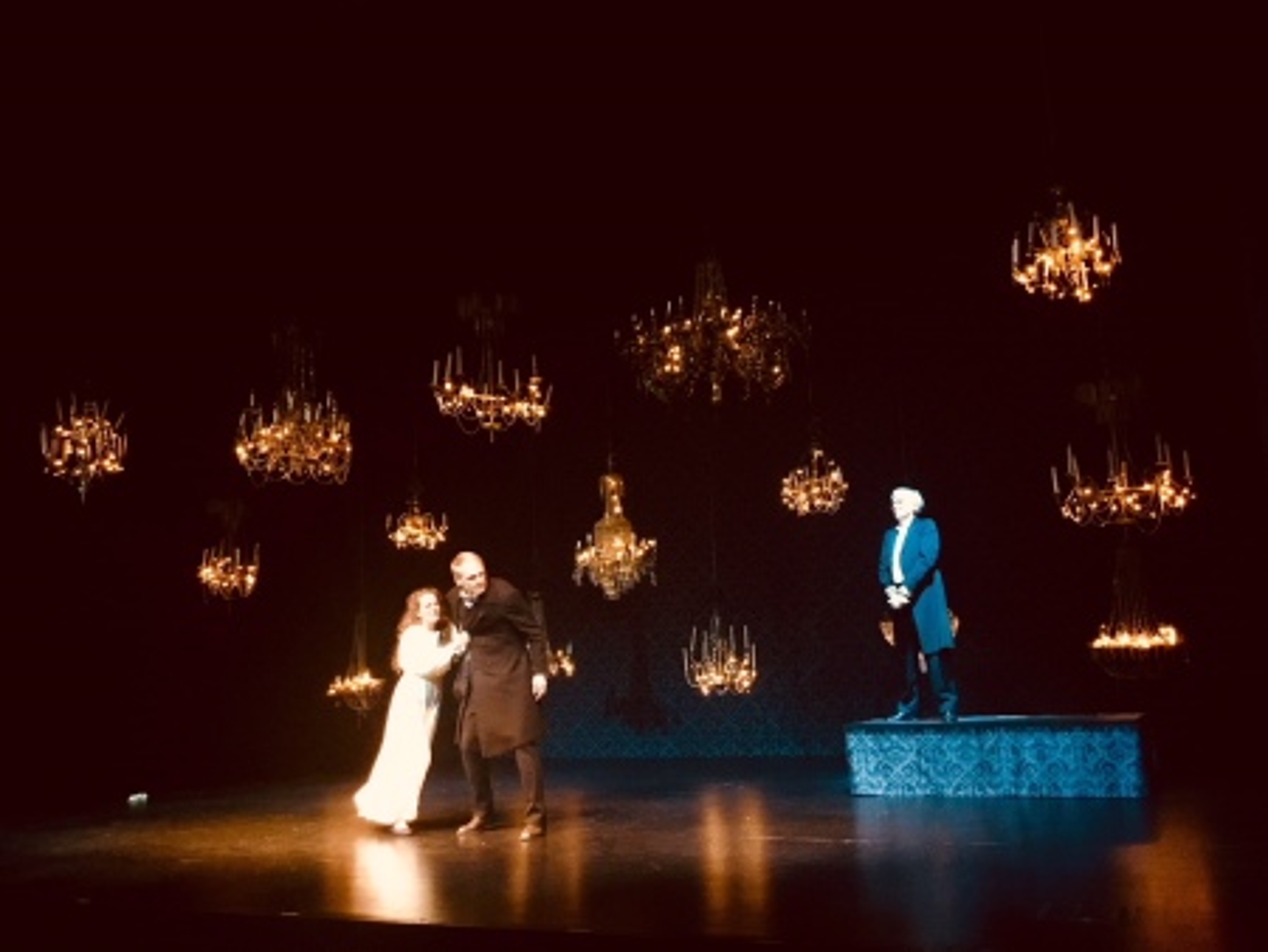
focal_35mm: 31
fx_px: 1136
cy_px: 476
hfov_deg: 58.3
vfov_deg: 45.5
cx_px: 634
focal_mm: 3.3
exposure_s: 1/33
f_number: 2.4
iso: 160
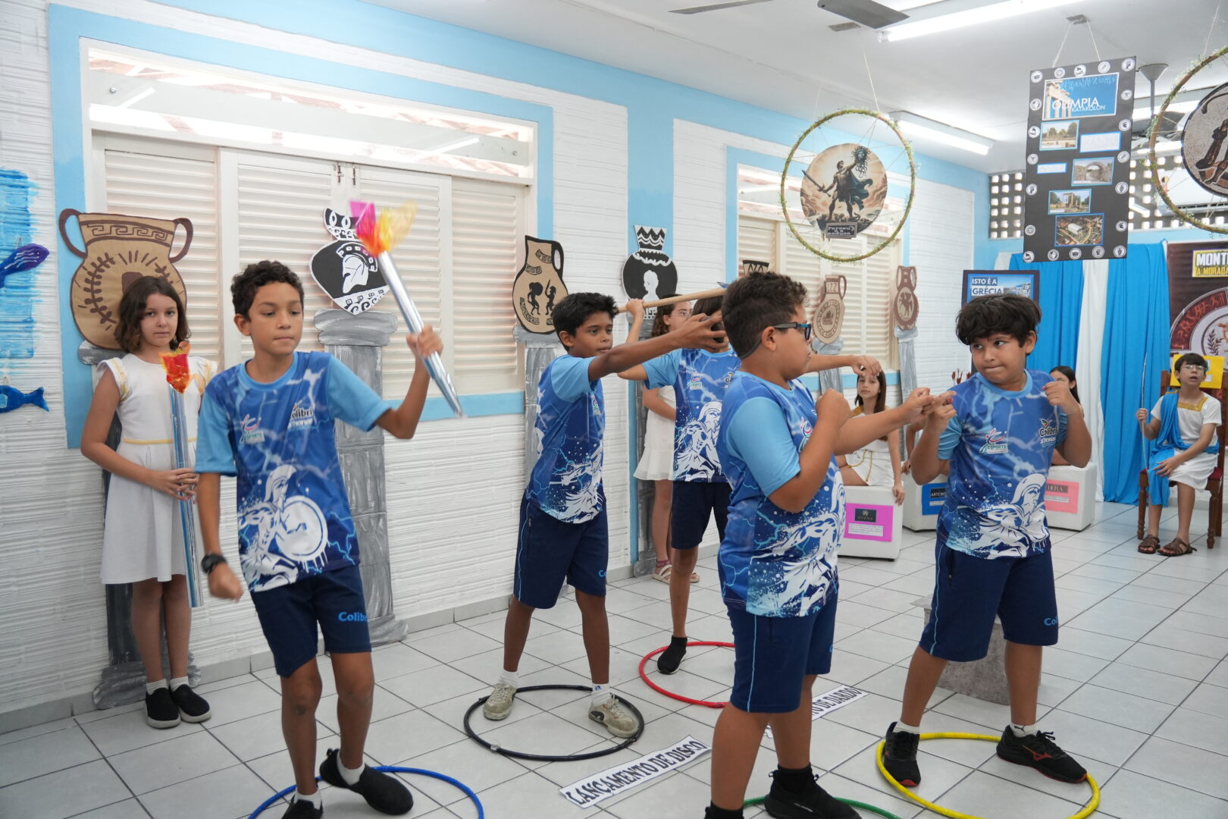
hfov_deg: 70.4
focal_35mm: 26
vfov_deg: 50.4
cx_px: 614
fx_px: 870
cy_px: 410
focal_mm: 17
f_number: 2.8
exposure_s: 1/125
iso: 800
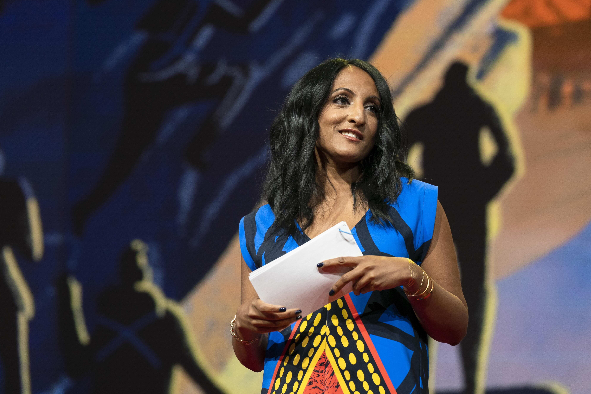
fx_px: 2364
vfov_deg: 9.5
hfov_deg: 14.3
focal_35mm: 144
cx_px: 304
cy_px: 182
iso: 2000
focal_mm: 131
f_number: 4.5
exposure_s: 1/125
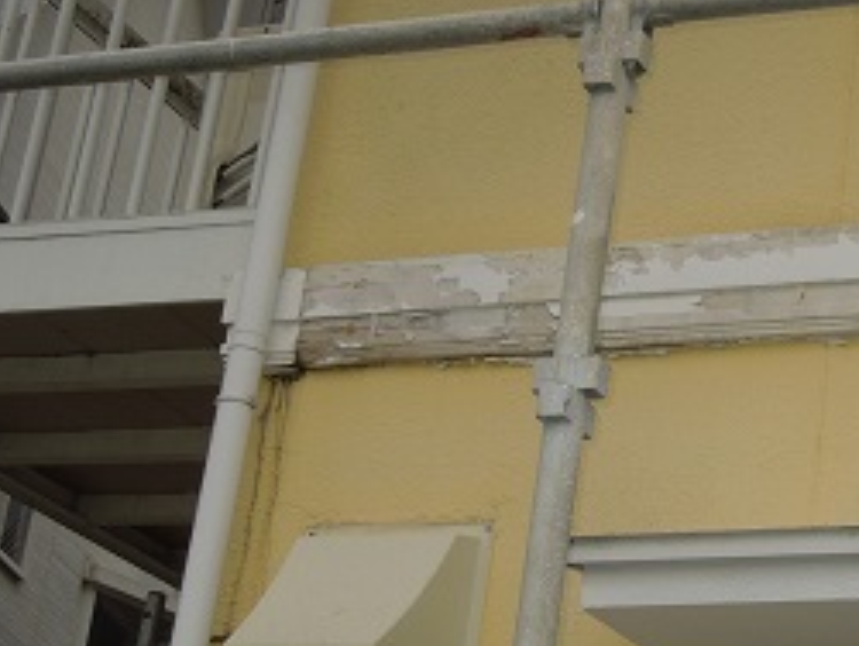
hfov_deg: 19.9
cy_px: 287
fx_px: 2385
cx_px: 814
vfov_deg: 15.4
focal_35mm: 96
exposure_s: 1/800
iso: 100
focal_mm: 8.7
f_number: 4
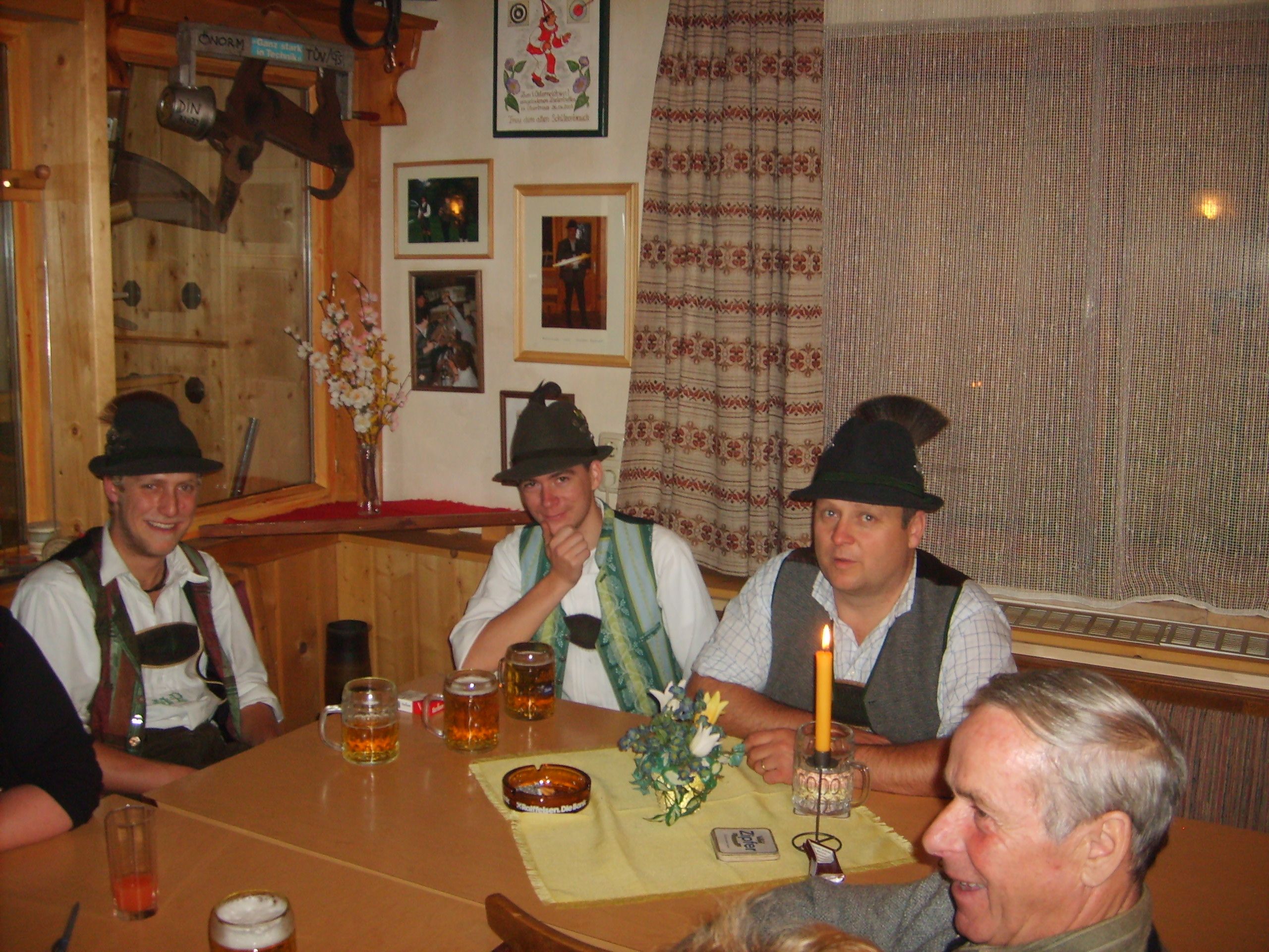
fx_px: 1283
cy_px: 476
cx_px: 634
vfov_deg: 40.7
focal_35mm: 35
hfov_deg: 52.6
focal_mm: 5.8
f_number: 2.8
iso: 100
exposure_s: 1/45
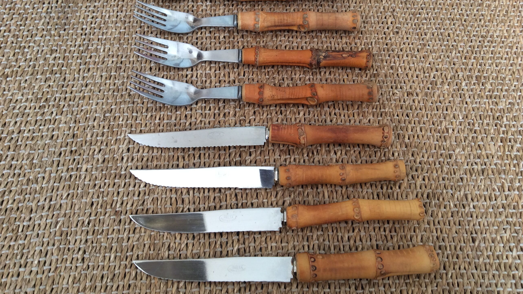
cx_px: 260
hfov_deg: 56.6
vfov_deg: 33.5
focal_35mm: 35
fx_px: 485
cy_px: 101
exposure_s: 1/33
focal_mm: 3.3
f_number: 2.4
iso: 40
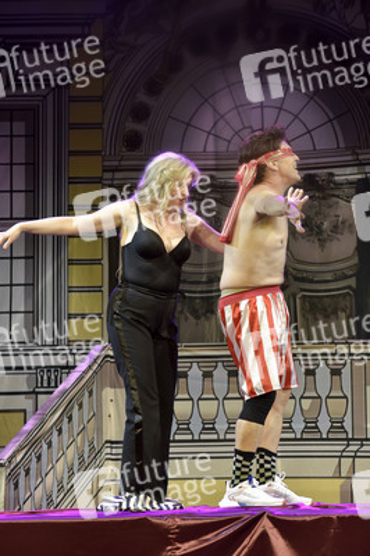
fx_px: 2394
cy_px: 278
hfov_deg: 8.8
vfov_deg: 13.3
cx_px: 185
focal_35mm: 155
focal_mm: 155
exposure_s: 1/200
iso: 1600
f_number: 5.6
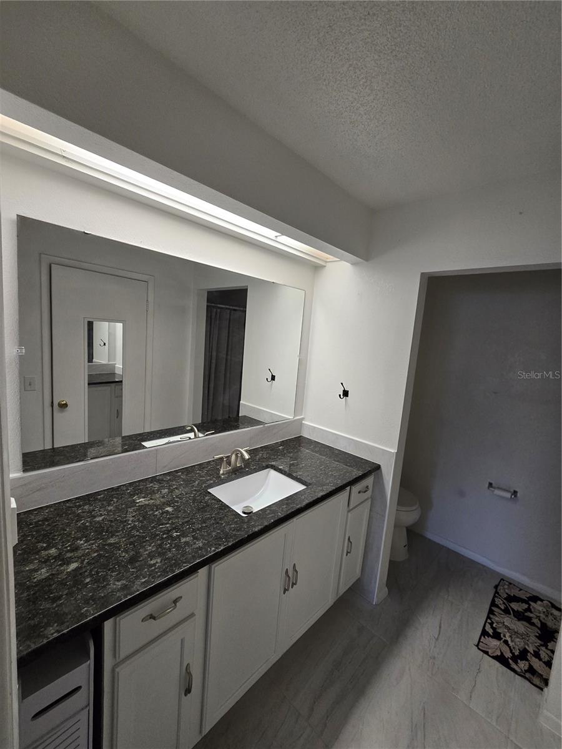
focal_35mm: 13
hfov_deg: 89.9
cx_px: 281
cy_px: 374
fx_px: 281
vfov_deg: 106.2
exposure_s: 1/60
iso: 200
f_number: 2.2
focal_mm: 2.2
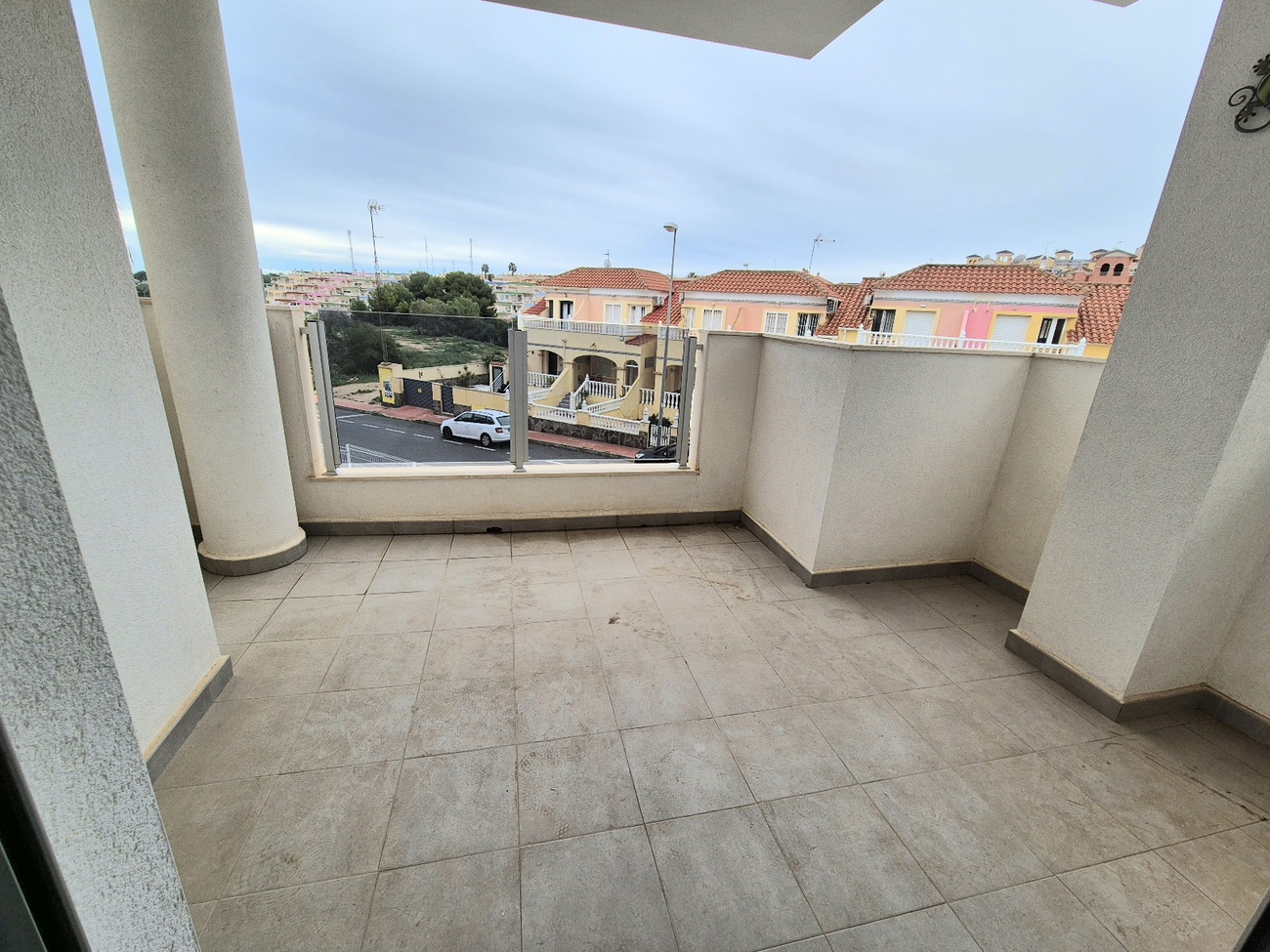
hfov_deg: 106.2
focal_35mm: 13
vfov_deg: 89.9
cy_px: 476
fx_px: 477
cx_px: 635
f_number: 2.2
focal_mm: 2.2
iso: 50
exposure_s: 1/500
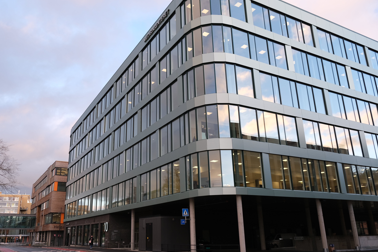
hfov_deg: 61.8
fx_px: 315
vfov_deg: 43.6
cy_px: 125
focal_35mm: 30
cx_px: 169
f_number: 3.6
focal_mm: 18
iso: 400
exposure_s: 1/250
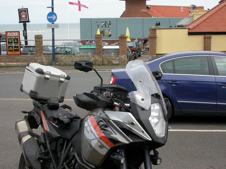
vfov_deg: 27.5
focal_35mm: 53
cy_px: 84
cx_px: 113
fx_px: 346
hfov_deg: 36.2
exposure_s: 1/300
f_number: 6.7
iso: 100
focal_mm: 11.1
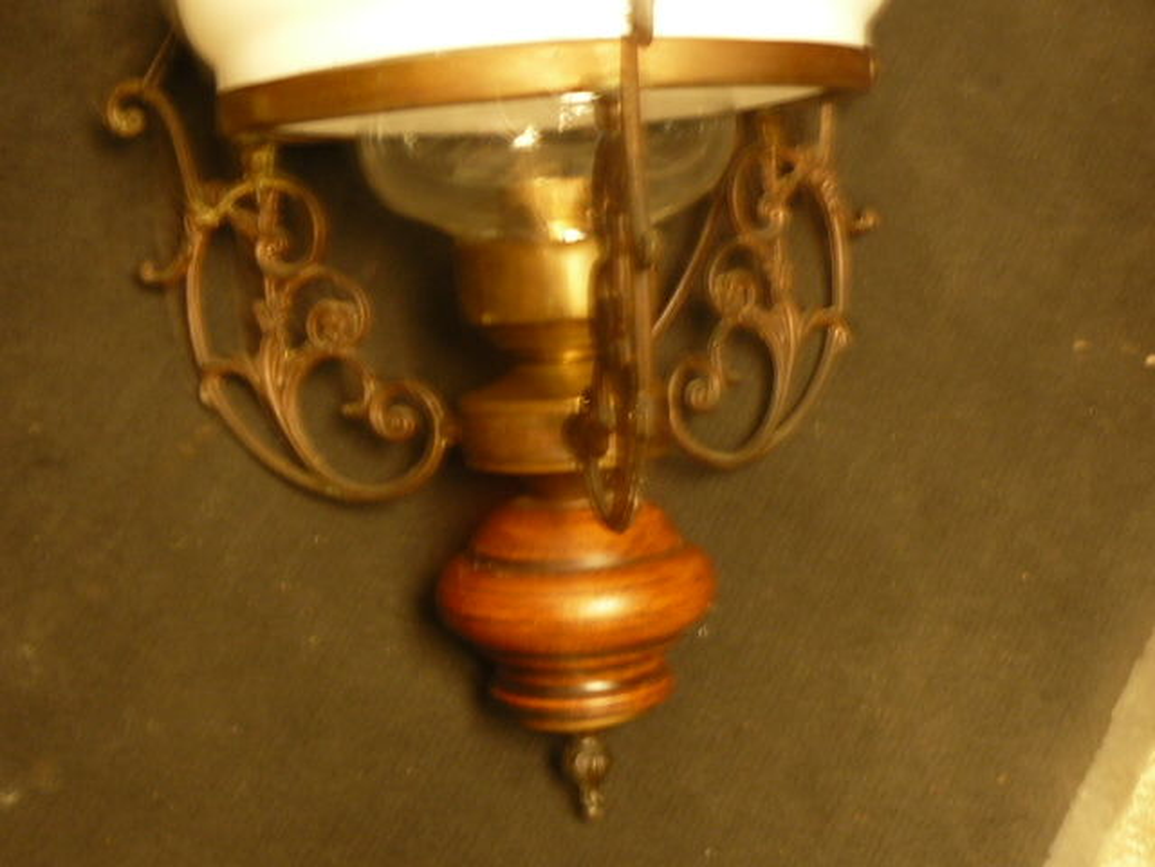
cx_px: 578
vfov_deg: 27.0
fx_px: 1802
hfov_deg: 35.5
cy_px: 434
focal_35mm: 54
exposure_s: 1/1.6
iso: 100
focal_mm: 6
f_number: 2.8
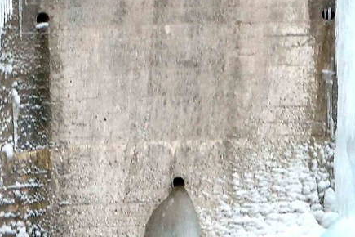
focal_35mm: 463
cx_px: 318
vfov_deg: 3.0
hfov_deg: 4.4
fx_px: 4565
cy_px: 47
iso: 720
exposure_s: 1/80
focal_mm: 56
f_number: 8
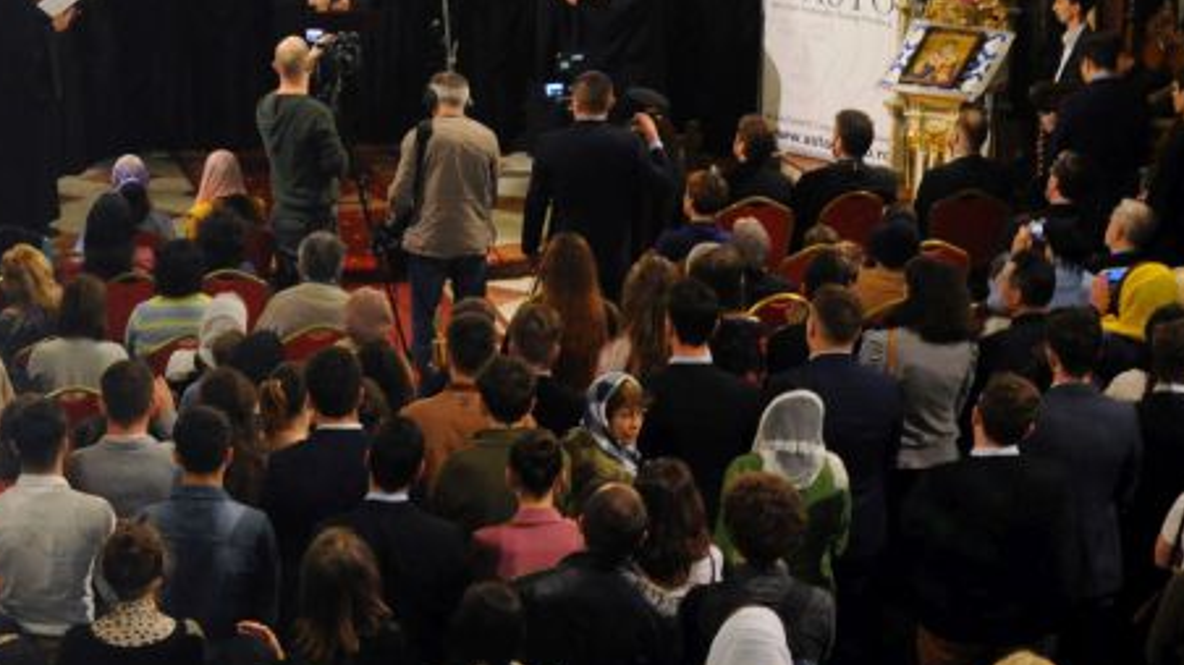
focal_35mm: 105
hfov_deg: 20.2
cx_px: 330
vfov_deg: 11.5
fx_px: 3296
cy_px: 134
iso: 1600
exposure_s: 1/20
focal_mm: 34
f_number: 4.2
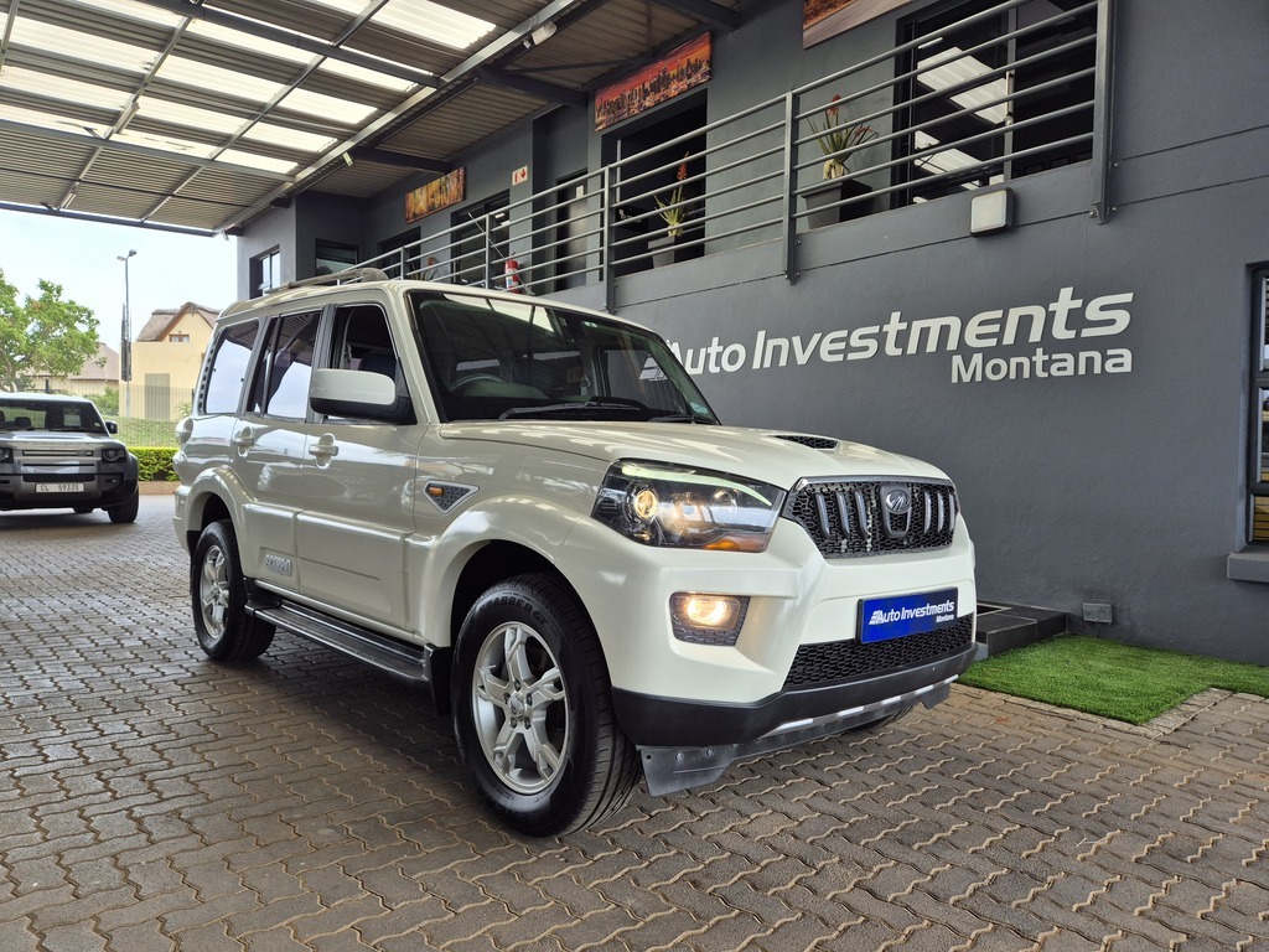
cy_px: 476
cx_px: 634
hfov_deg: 73.9
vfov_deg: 58.9
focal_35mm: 23
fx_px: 843
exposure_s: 1/180
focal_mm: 5.4
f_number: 1.8
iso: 50
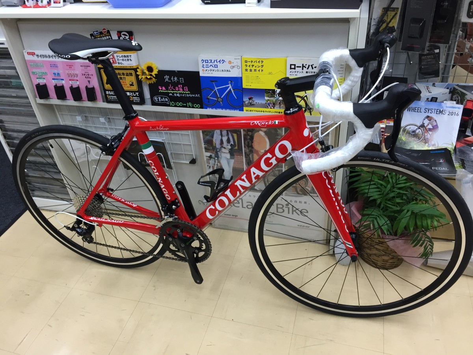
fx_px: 396
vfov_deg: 48.2
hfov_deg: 61.7
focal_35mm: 29
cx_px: 236
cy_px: 178
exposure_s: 1/30
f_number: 2.2
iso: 32
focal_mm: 4.15
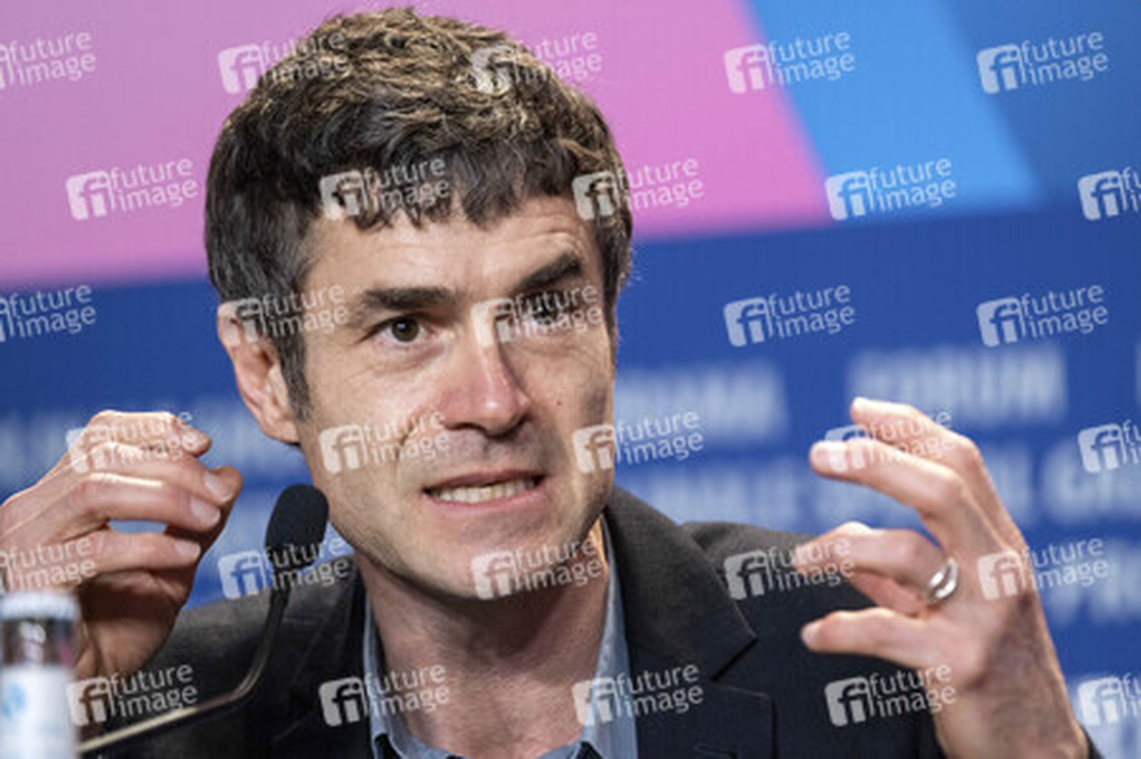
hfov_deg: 9.8
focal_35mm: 210
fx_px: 6651
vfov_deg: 6.5
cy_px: 380
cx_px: 570
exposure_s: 1/170
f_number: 2.8
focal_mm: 140
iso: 1600
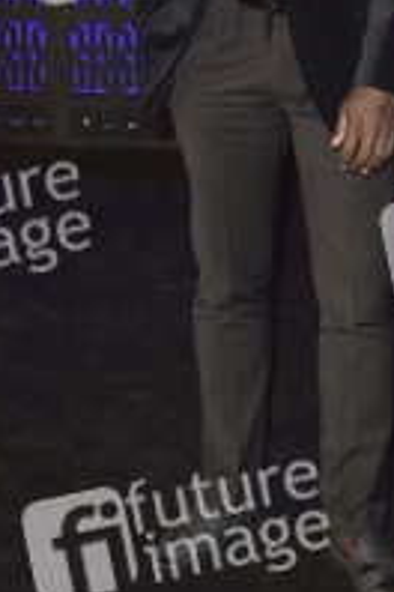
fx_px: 1822
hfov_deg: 12.3
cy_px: 84
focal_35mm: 111
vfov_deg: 18.2
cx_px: 264
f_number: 6.3
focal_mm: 55
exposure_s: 1/250
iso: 800
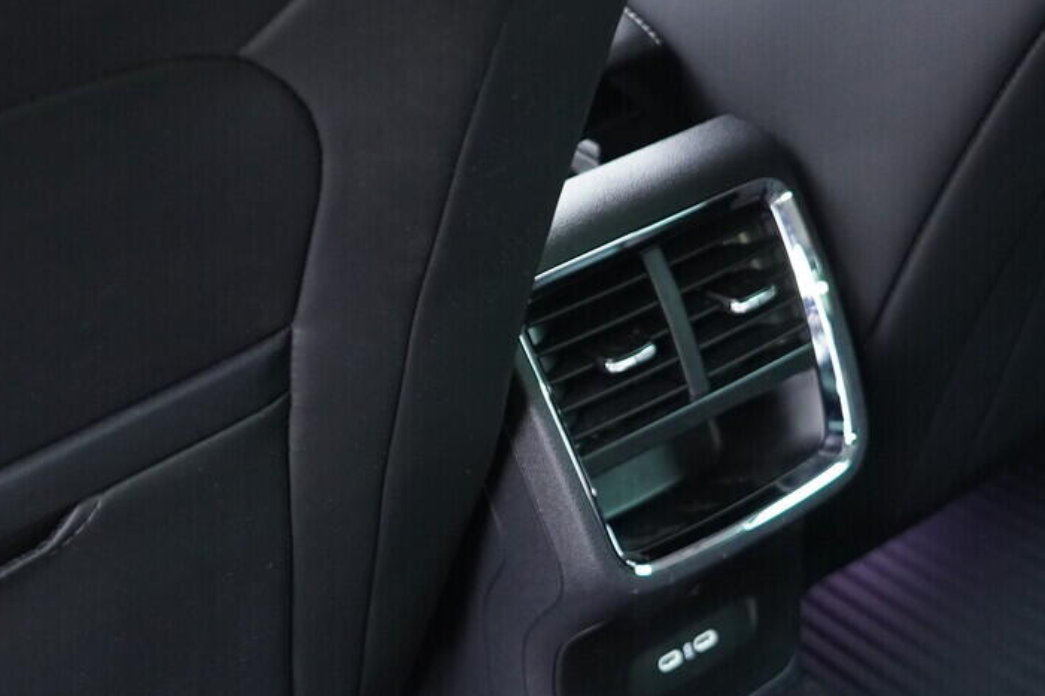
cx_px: 604
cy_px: 571
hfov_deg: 27.3
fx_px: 2147
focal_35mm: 74
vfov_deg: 18.2
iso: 1250
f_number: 2.8
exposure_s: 1/40
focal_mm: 24
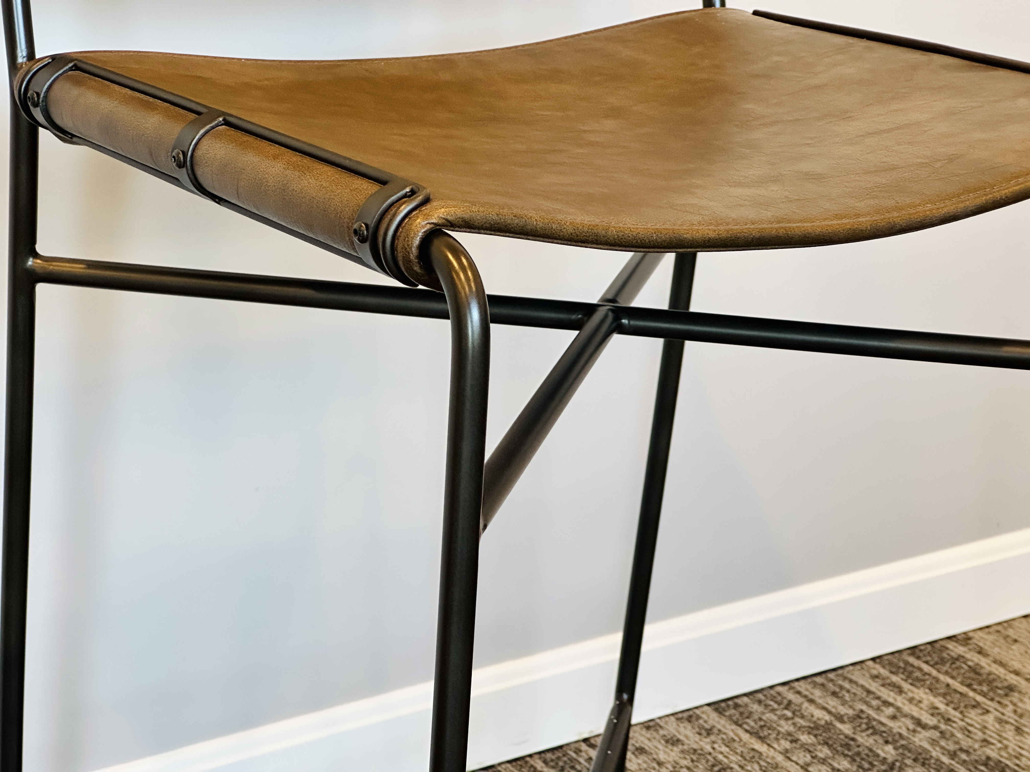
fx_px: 2291
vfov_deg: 19.1
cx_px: 515
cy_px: 386
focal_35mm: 77
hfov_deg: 25.3
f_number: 2.8
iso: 250
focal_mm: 9
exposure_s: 1/60
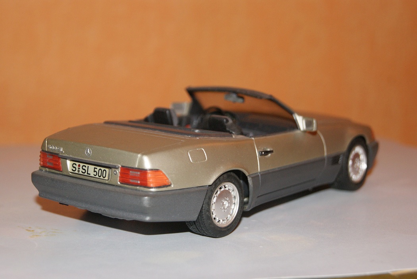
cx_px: 208
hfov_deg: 24.6
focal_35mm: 82
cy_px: 140
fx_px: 956
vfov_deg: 16.6
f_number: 5.6
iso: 400
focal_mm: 55
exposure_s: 1/80
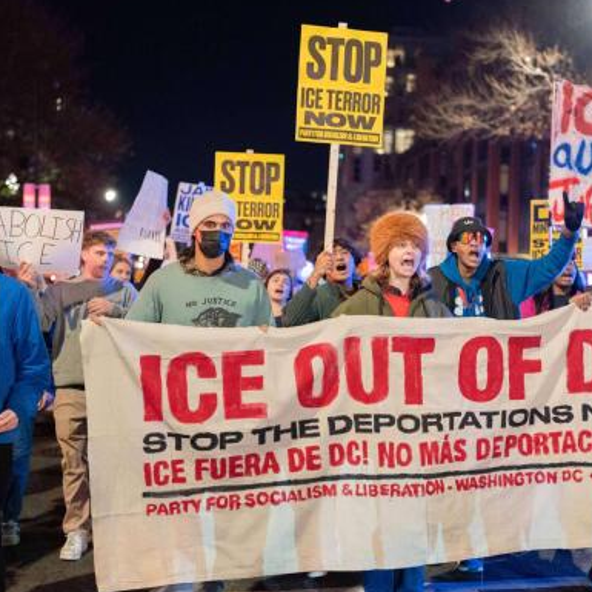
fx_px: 987
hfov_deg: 33.4
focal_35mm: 51
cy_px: 320
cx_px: 306
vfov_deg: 33.4
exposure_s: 1/320
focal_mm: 35
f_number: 1.4
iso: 6400
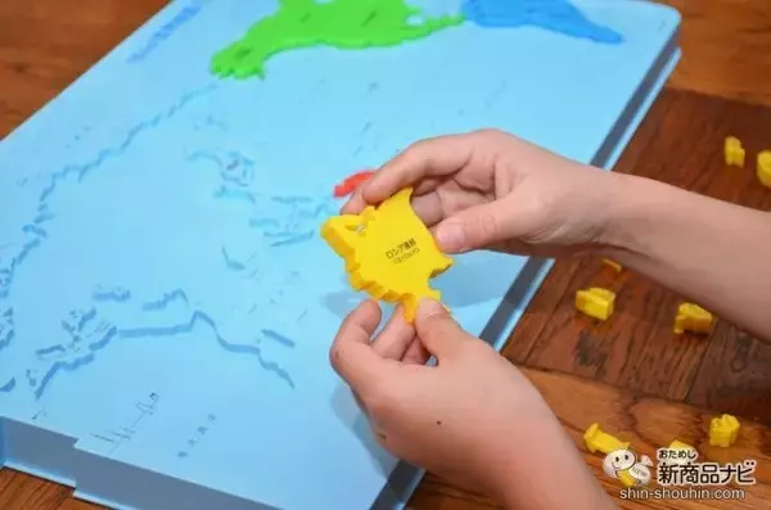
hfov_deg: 24.7
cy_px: 255
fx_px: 1763
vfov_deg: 16.5
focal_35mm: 82
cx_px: 386
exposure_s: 1/80
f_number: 5.6
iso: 1250
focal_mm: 55
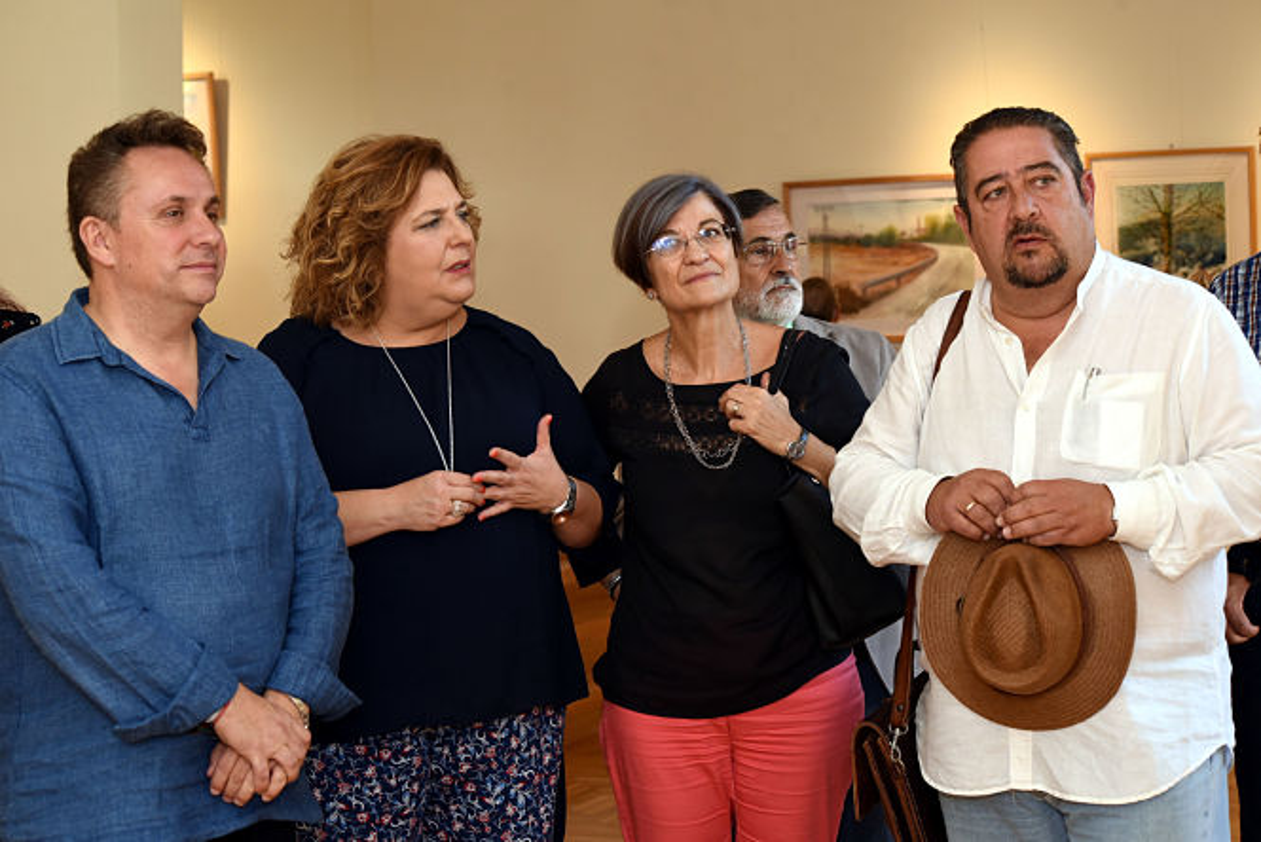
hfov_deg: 28.8
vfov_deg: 19.5
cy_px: 421
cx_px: 630
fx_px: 2453
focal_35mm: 70
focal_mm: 70
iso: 1250
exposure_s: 1/125
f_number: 7.1
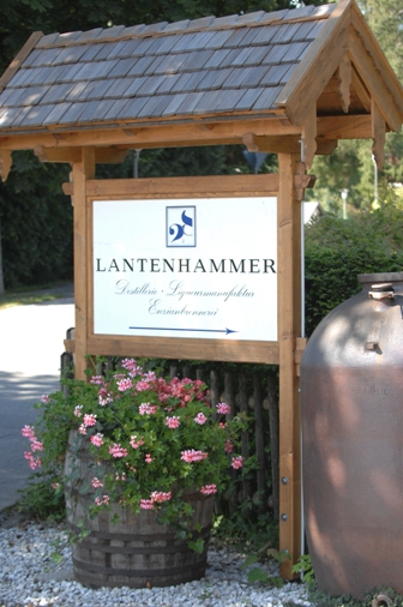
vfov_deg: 19.5
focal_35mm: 105
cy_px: 304
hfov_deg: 13.0
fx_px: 1768
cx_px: 202
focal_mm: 70
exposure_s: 1/250
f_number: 5.3
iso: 250
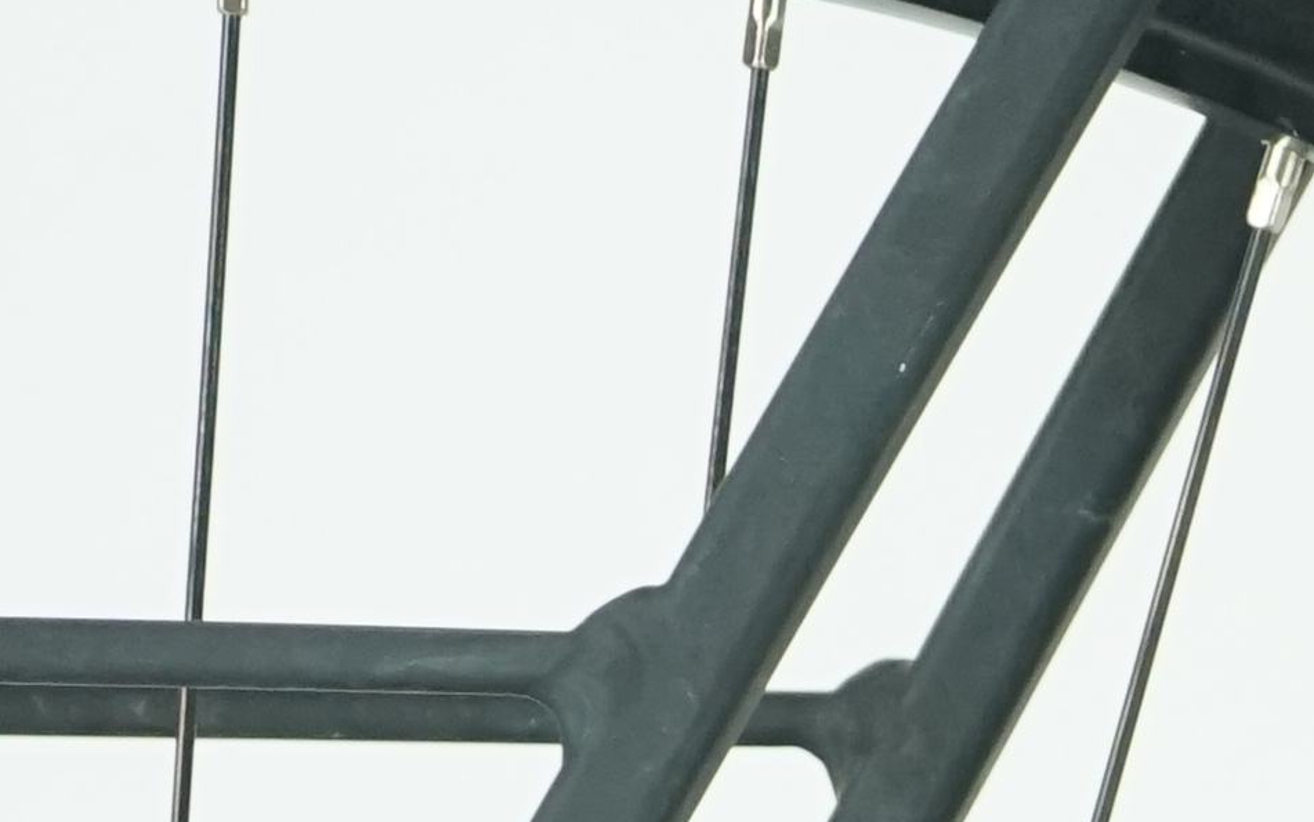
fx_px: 11284
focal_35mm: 315
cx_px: 3192
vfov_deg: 4.1
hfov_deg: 6.3
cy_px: 1963
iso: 1600
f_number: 5
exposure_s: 1/200
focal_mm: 49
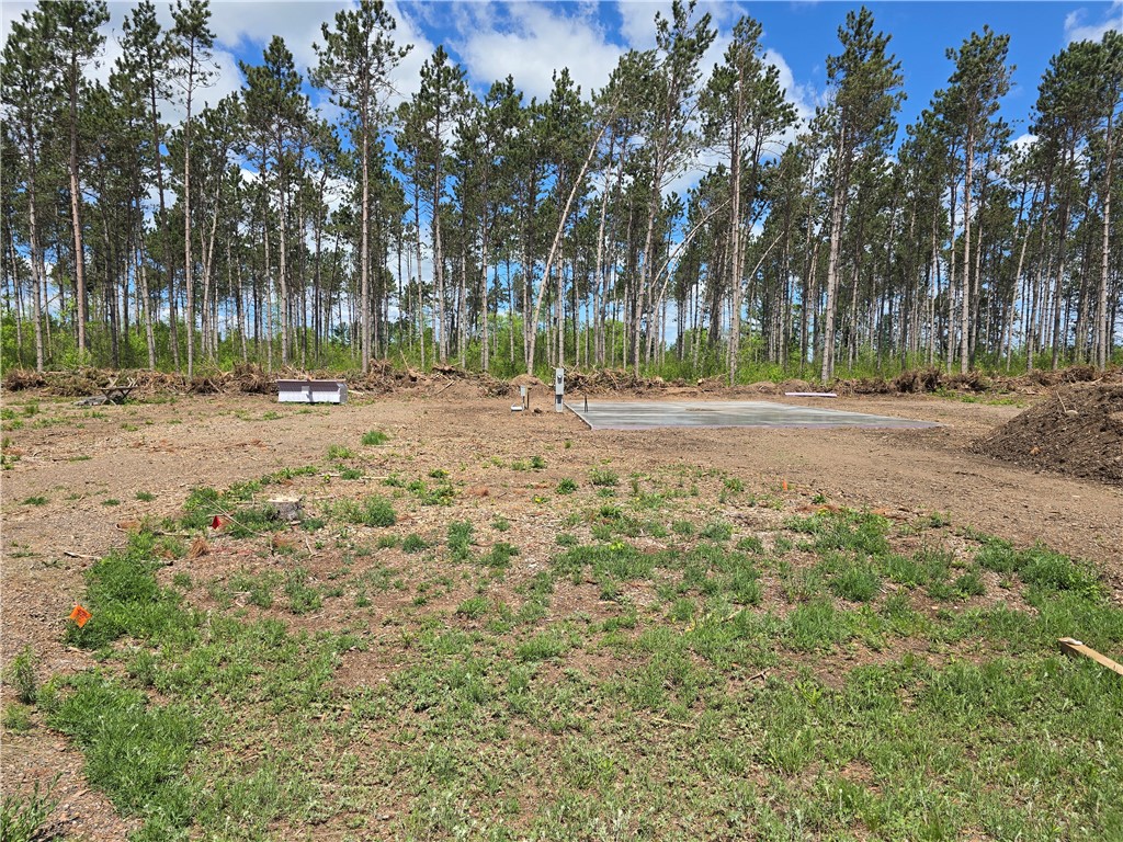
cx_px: 562
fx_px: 746
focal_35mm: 23
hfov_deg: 73.9
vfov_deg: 58.9
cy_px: 421
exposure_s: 1/823
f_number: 1.7
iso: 12
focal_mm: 6.3
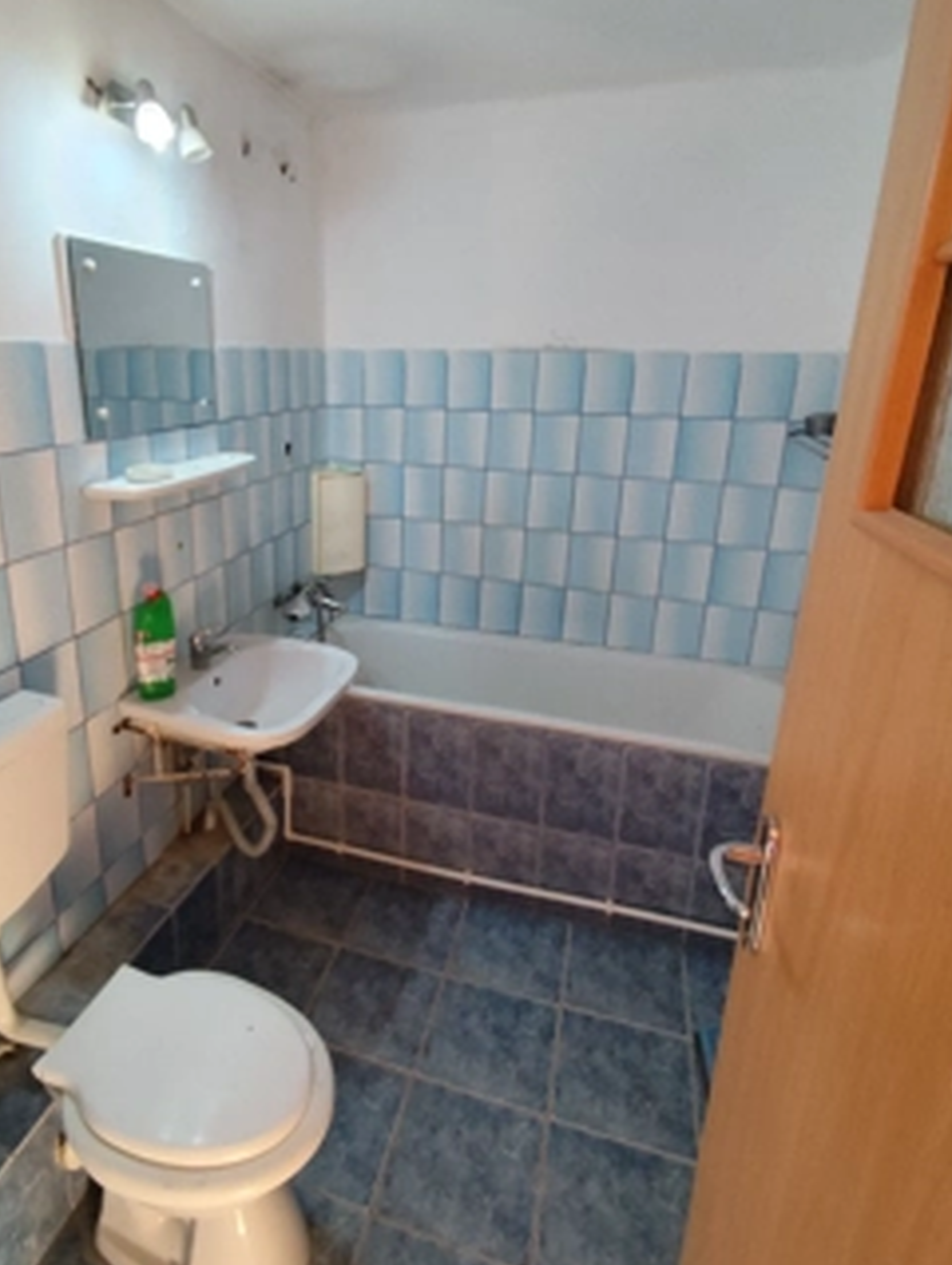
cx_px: 373
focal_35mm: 20
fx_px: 732
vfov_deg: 81.3
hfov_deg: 65.3
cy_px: 557
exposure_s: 1/50
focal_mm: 1.65
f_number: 2.2
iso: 250
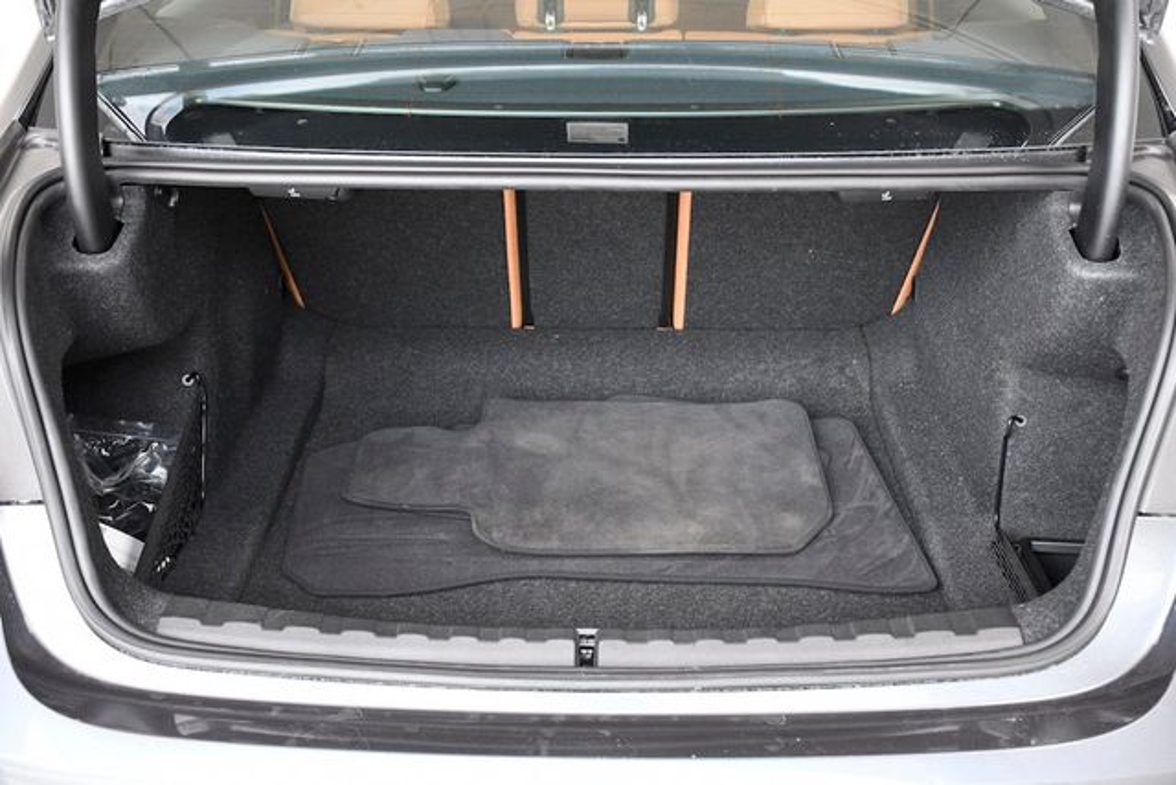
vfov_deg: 28.1
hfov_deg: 41.1
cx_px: 588
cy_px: 392
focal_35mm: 48
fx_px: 1568
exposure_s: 1/160
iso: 2500
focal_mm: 32
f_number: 6.3
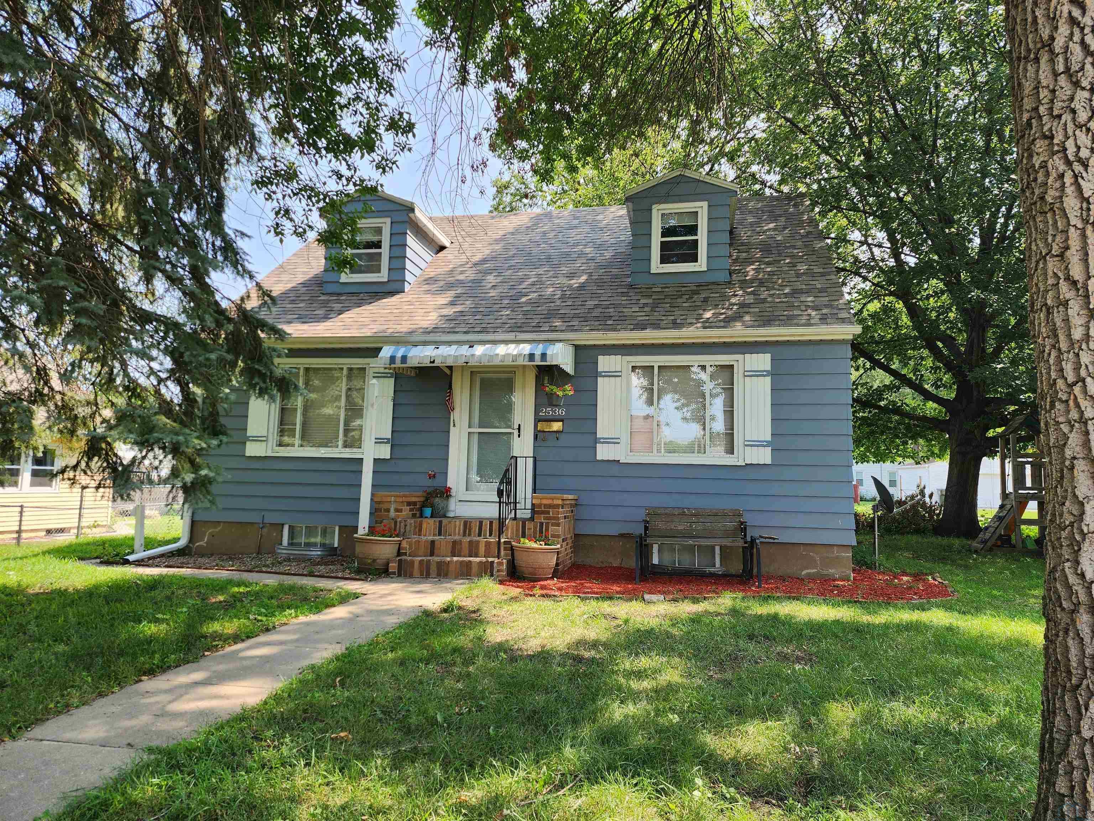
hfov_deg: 73.9
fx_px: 727
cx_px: 547
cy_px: 410
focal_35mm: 23
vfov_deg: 58.9
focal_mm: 6.4
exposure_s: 1/181
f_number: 1.8
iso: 12
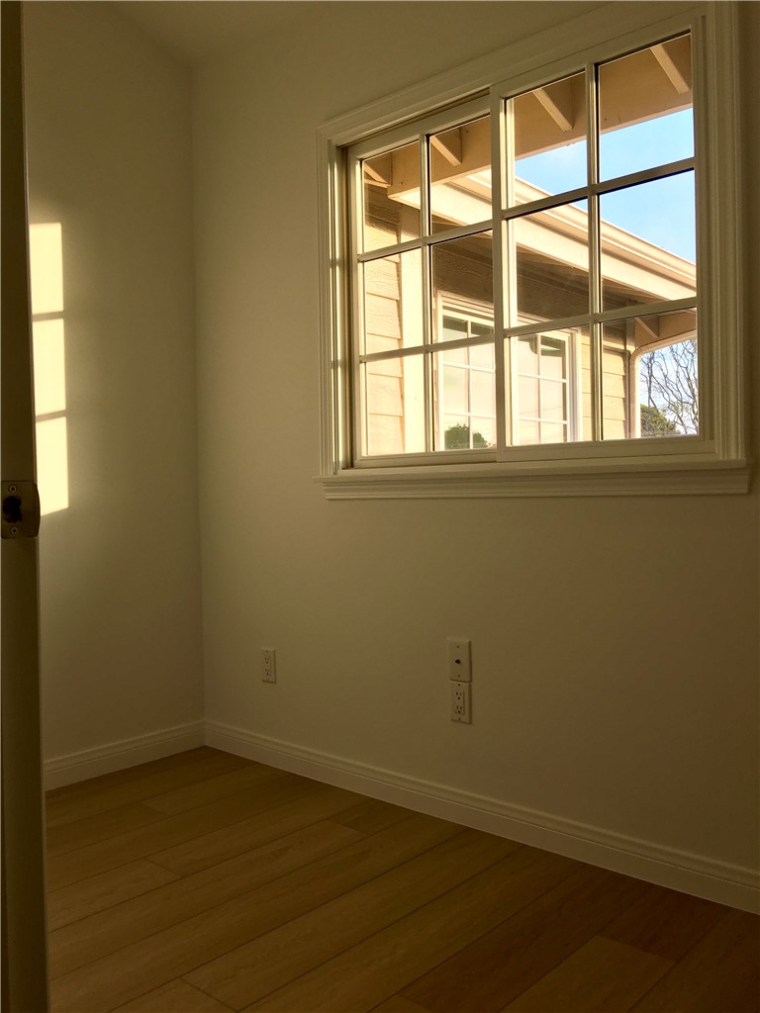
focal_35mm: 29
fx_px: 849
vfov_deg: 61.7
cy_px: 506
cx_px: 380
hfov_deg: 48.2
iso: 25
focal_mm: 4.15
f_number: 2.2
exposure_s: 1/156
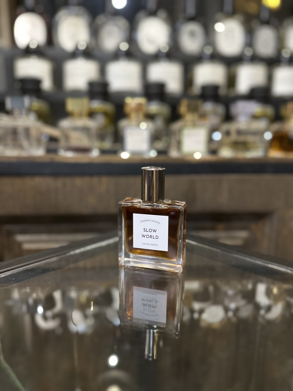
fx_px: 271
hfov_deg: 56.8
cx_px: 146
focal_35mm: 24
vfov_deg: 71.6
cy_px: 196
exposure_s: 1/33
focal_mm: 6.86
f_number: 1.78
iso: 800
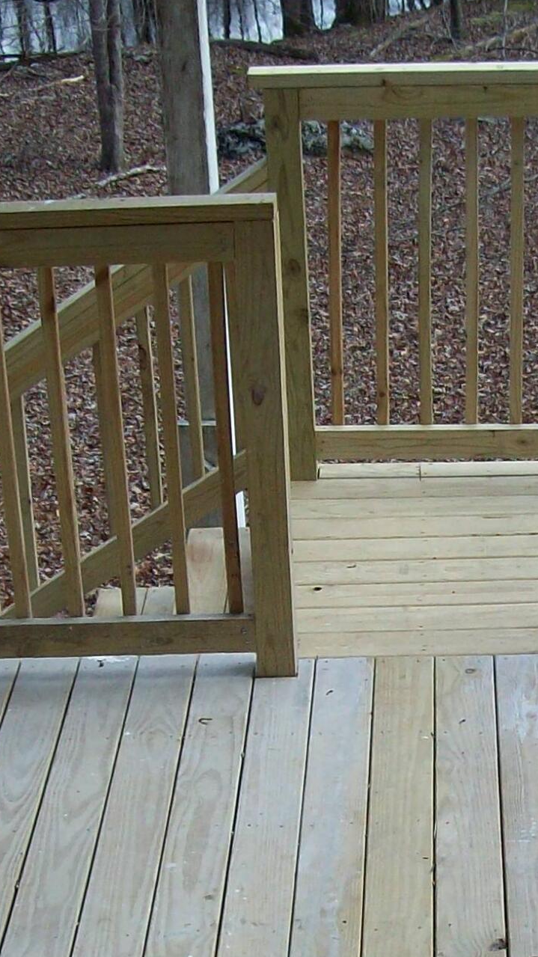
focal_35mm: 92
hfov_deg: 13.0
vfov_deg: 22.9
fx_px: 2334
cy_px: 739
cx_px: 478
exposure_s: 1/185
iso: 80
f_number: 2.7
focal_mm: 6
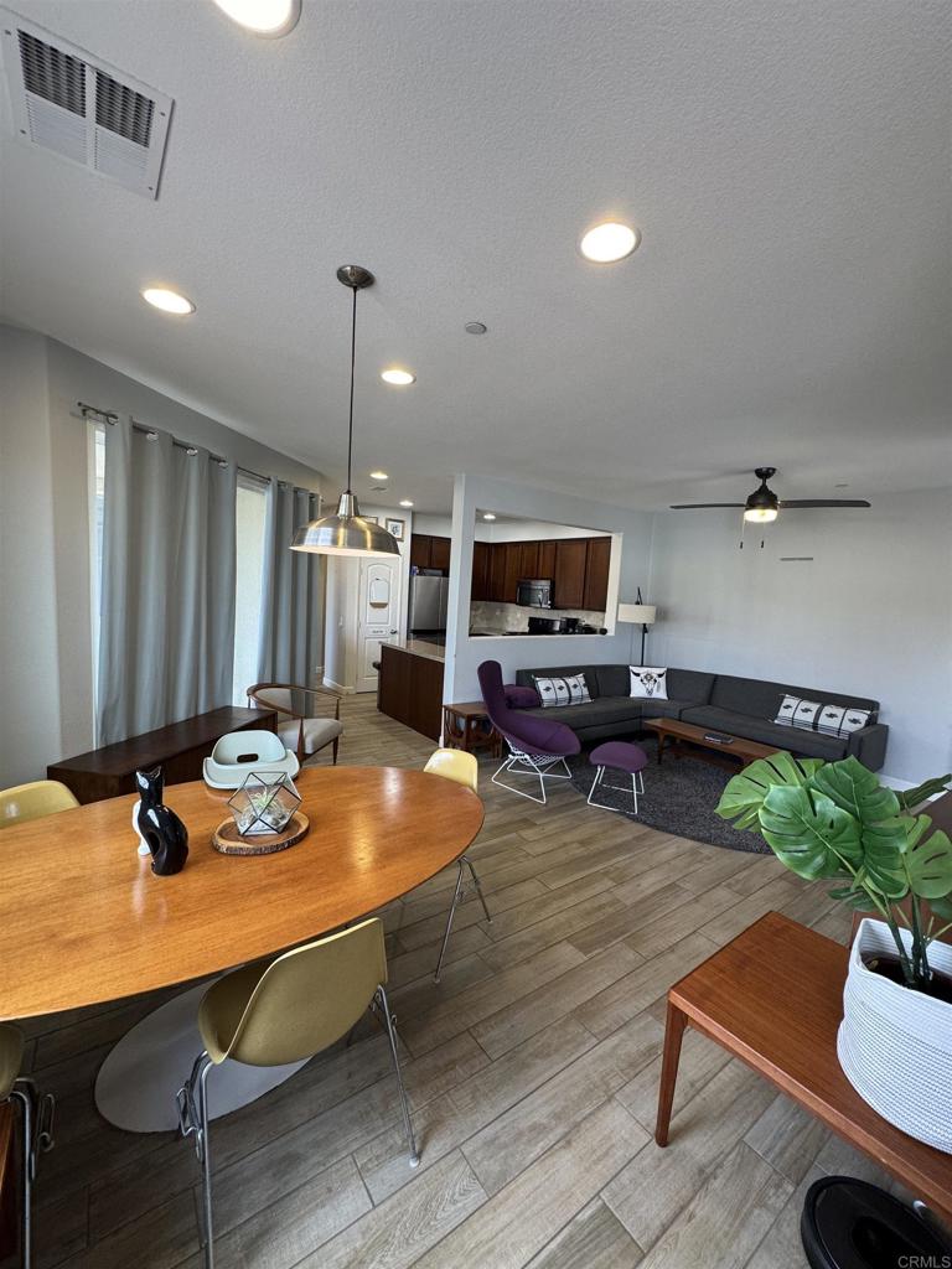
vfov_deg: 102.1
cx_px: 476
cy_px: 634
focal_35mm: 14
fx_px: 513
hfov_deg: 85.7
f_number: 2.2
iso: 160
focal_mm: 2.22
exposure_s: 1/120
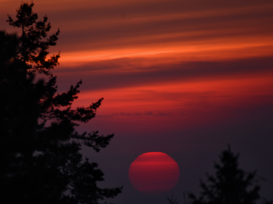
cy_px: 112
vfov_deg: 2.1
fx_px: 5639
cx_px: 96
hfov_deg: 2.8
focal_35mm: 715
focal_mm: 500
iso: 200
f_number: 5.6
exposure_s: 1/400
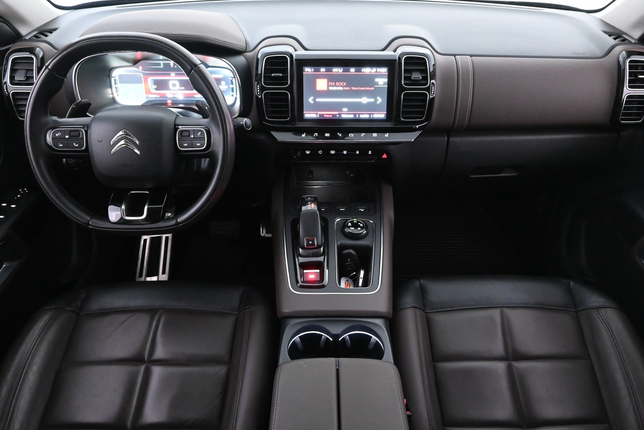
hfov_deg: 71.5
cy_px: 215
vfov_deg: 51.3
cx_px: 329
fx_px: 447
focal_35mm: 25
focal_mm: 16
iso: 6400
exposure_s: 1/20
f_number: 5.6
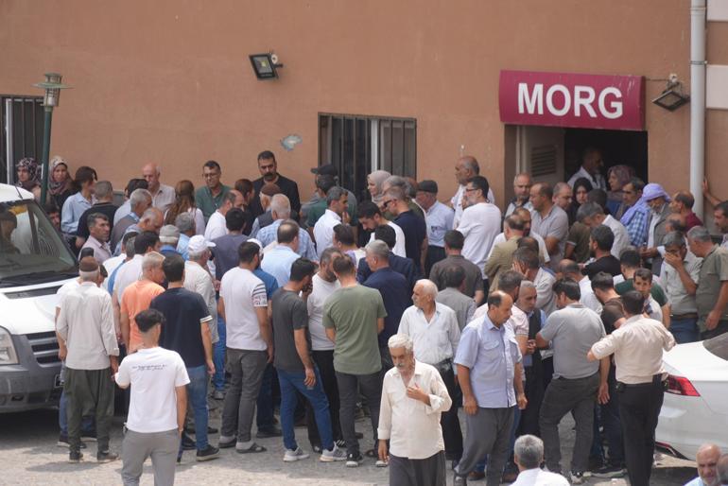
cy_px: 243
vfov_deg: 5.7
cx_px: 364
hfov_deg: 8.6
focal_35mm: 240
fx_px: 4855
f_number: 6.3
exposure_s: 1/250
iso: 125
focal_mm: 240
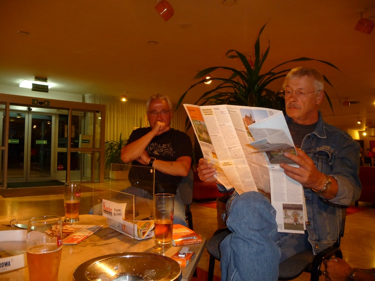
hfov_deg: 63.4
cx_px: 188
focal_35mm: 28
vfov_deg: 49.7
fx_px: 303
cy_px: 140
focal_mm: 4.7
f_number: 3.3
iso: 250
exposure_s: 1/8
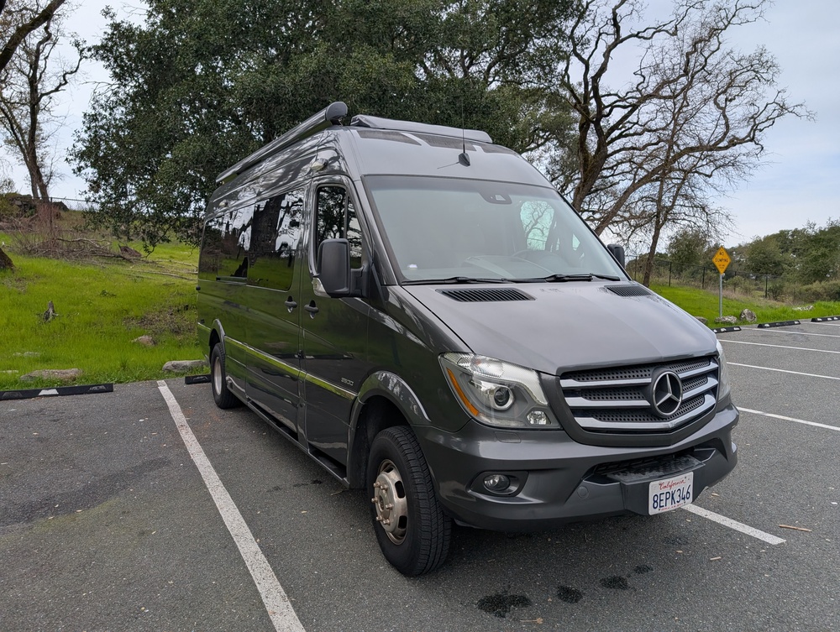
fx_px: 583
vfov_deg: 56.9
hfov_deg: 71.5
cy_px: 316
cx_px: 420
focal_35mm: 24
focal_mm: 6.9
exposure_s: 1/940
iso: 21
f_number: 1.68
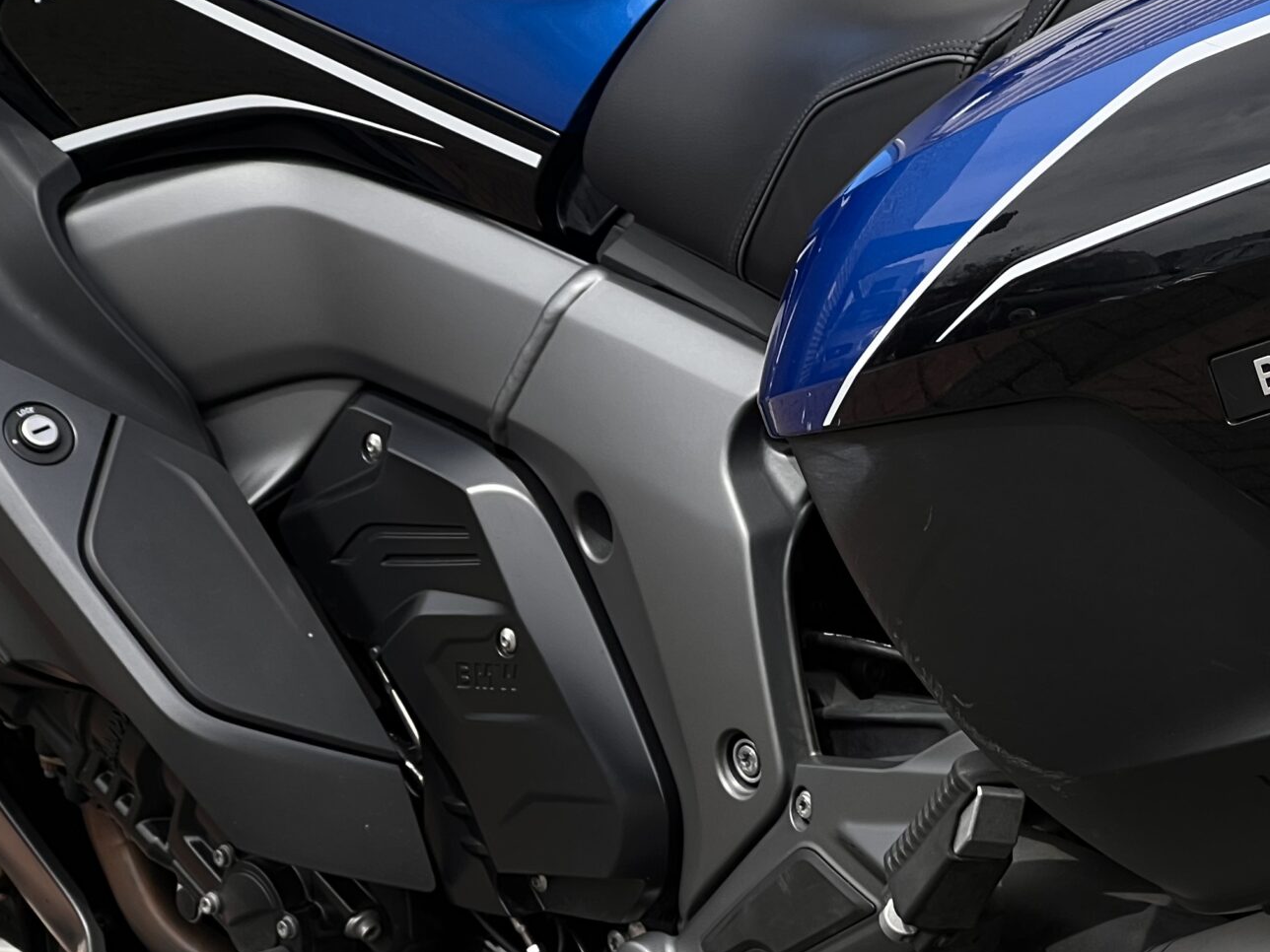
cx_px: 812
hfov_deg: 12.9
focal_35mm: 153
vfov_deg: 9.7
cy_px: 619
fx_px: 5613
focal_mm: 9
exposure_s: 1/330
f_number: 2.8
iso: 32
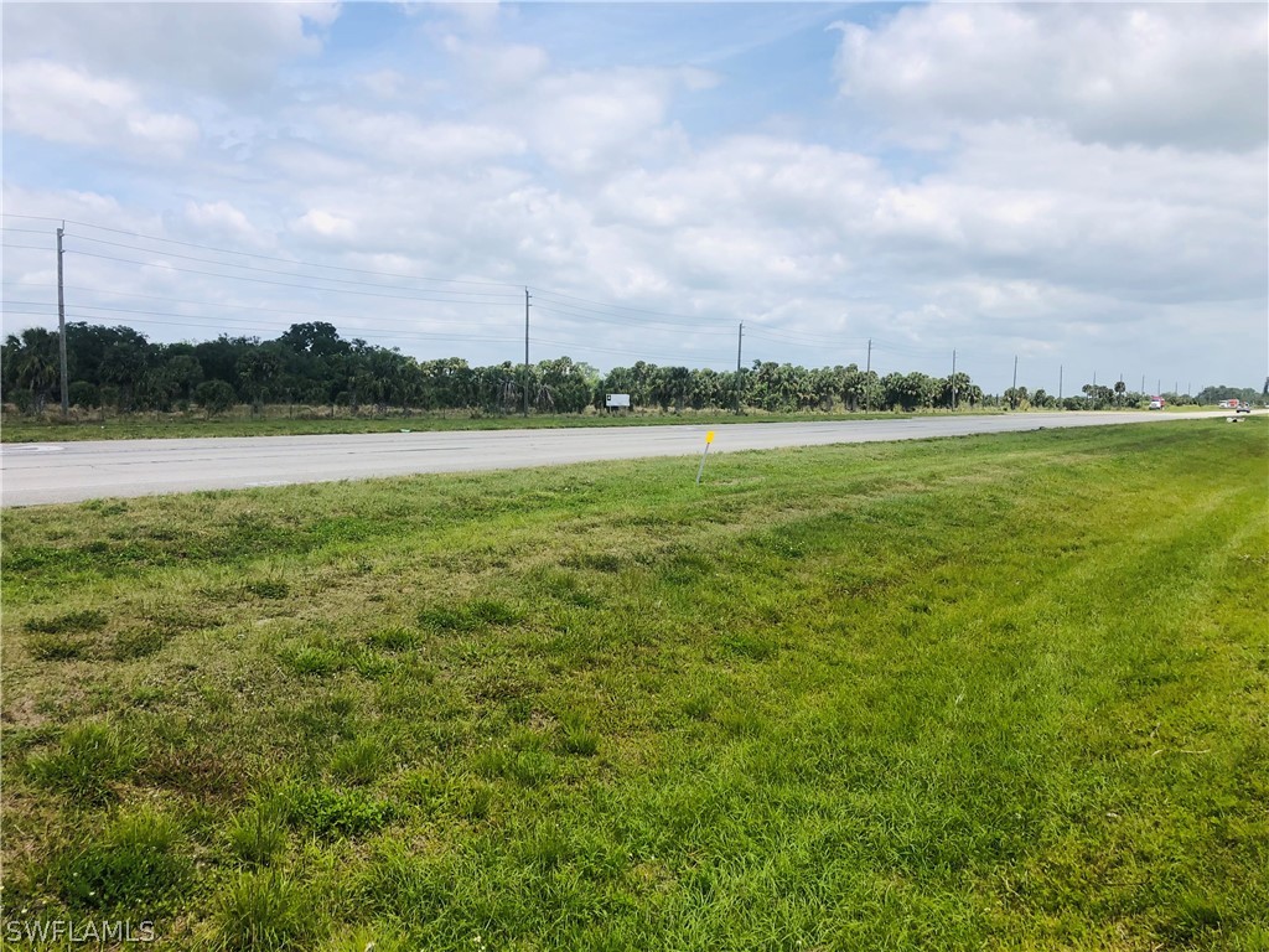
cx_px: 634
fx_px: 1026
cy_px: 476
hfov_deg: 63.4
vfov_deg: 49.7
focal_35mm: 28
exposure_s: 1/3003
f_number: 1.8
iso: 20
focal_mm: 3.99
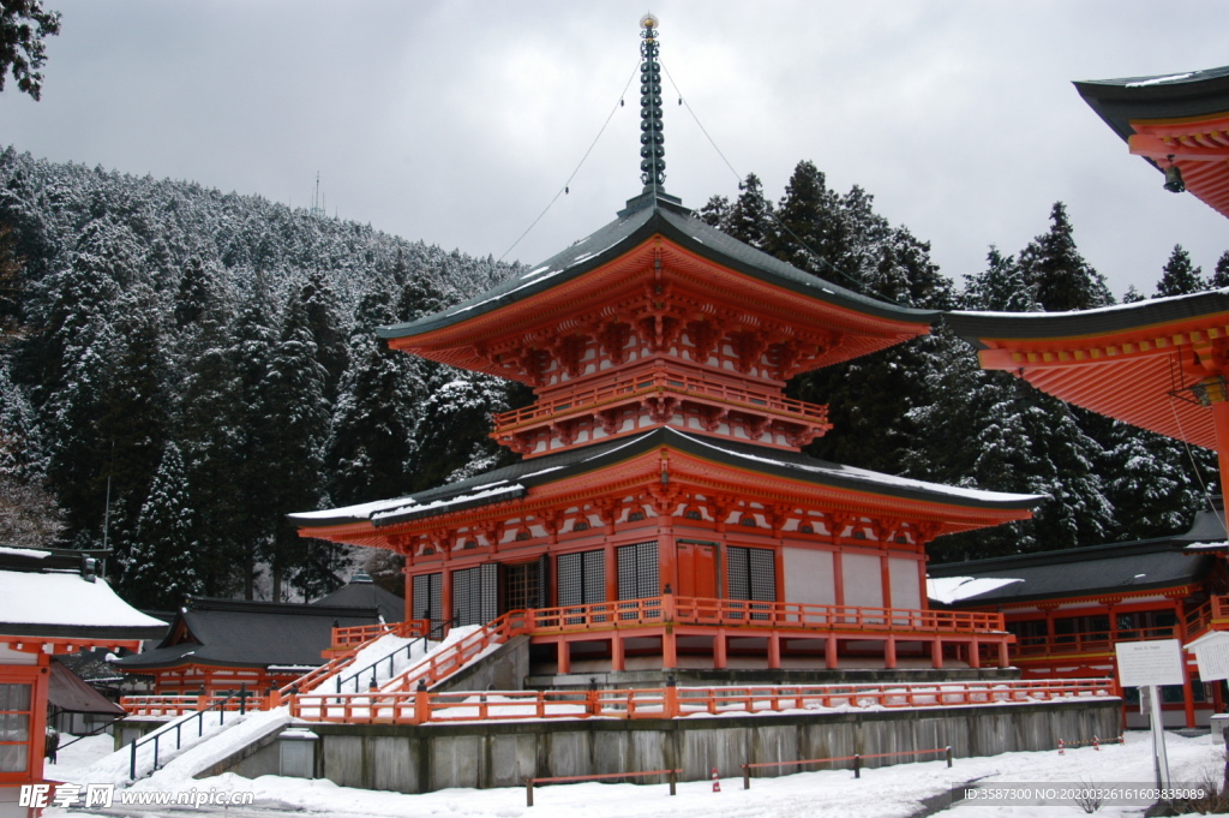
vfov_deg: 36.8
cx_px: 614
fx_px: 1228
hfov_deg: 53.2
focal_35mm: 36
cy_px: 409
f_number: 7.1
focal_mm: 24
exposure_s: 1/200
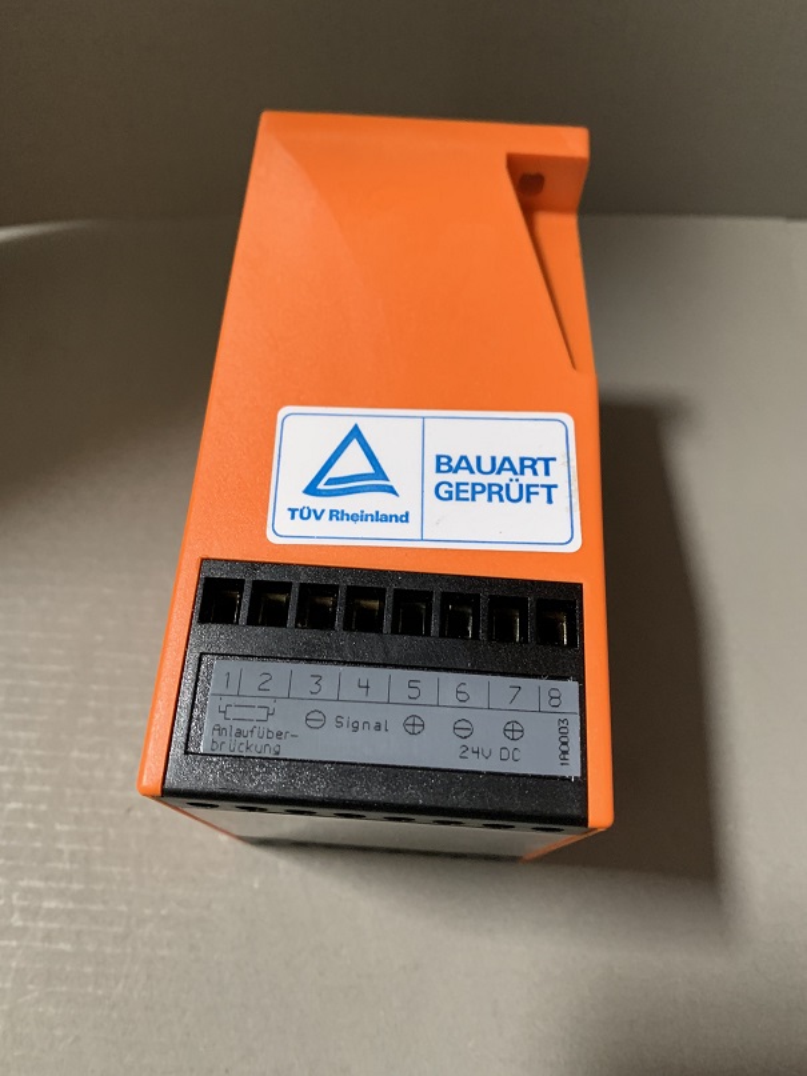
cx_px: 404
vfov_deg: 67.3
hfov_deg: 53.1
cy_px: 538
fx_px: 808
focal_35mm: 26
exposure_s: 1/40
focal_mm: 4.25
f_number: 1.8
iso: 400
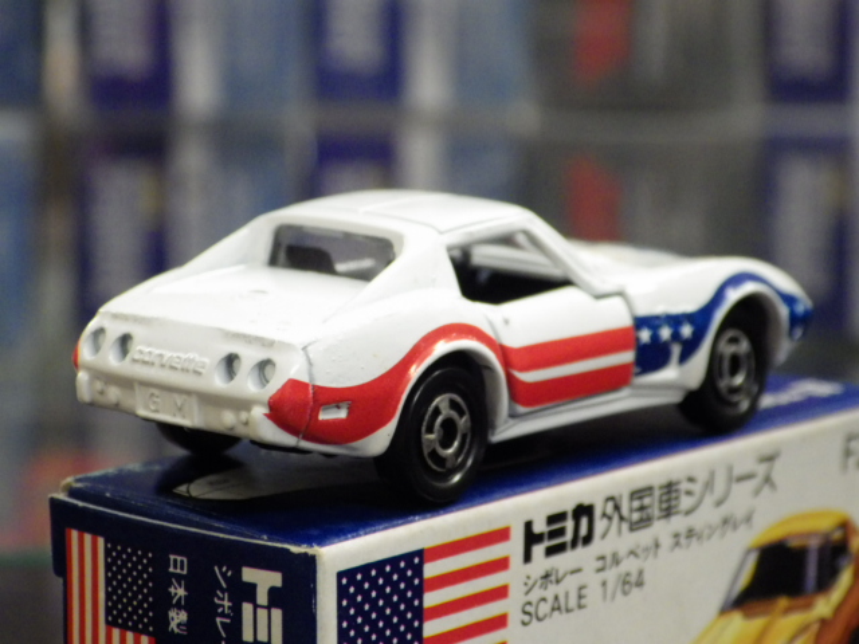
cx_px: 430
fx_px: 2953
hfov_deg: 16.6
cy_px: 322
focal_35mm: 119
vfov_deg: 12.5
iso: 800
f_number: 4.8
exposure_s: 1/30
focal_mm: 21.3
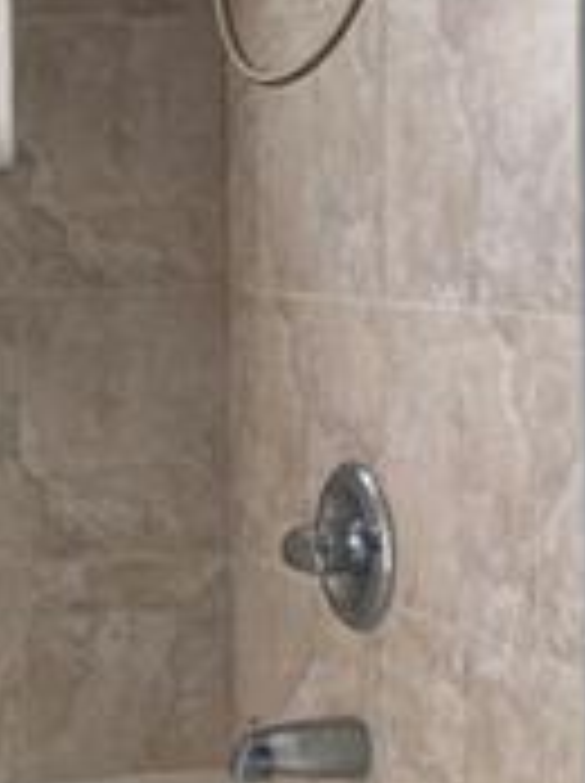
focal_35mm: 115
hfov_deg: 12.8
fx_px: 2598
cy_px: 320
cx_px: 68
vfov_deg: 17.1
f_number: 1.8
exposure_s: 1/260
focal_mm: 4.25
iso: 32
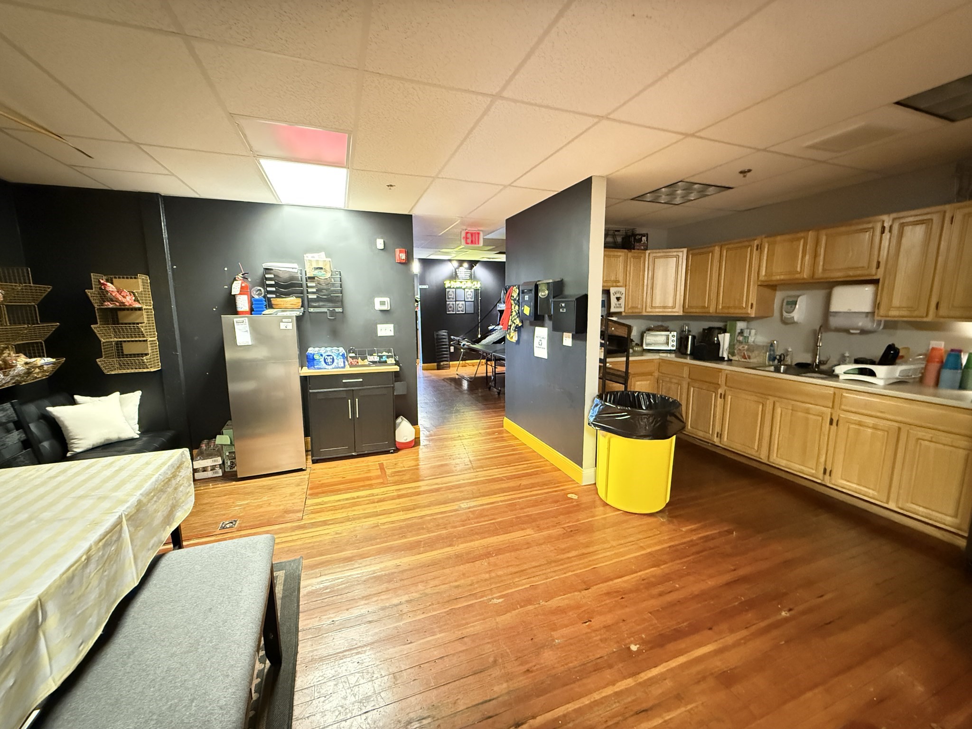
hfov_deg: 102.1
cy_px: 364
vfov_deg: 85.7
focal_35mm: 14
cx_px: 486
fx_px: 393
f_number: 2.2
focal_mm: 2.22
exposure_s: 1/28
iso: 2500
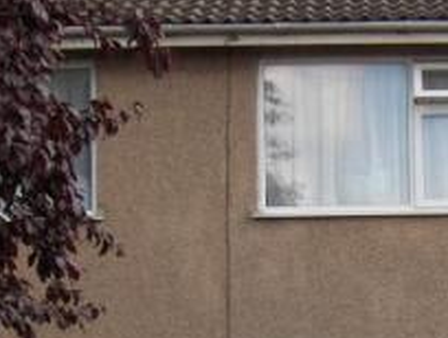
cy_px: 357
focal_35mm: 111
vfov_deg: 13.2
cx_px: 509
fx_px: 1440
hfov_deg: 17.0
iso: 100
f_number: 2.8
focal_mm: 8
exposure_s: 1/455
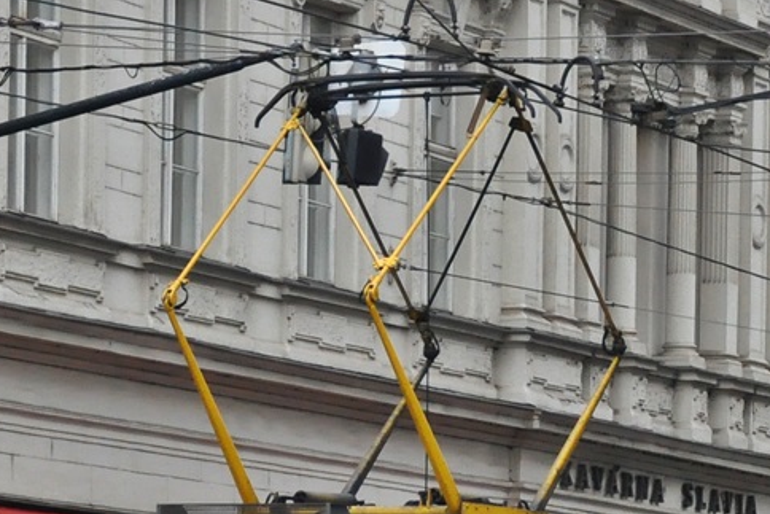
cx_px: 500
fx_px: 3337
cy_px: 594
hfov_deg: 13.1
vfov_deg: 8.7
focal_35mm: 156
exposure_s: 1/500
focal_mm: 42
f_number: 4.8
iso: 1600
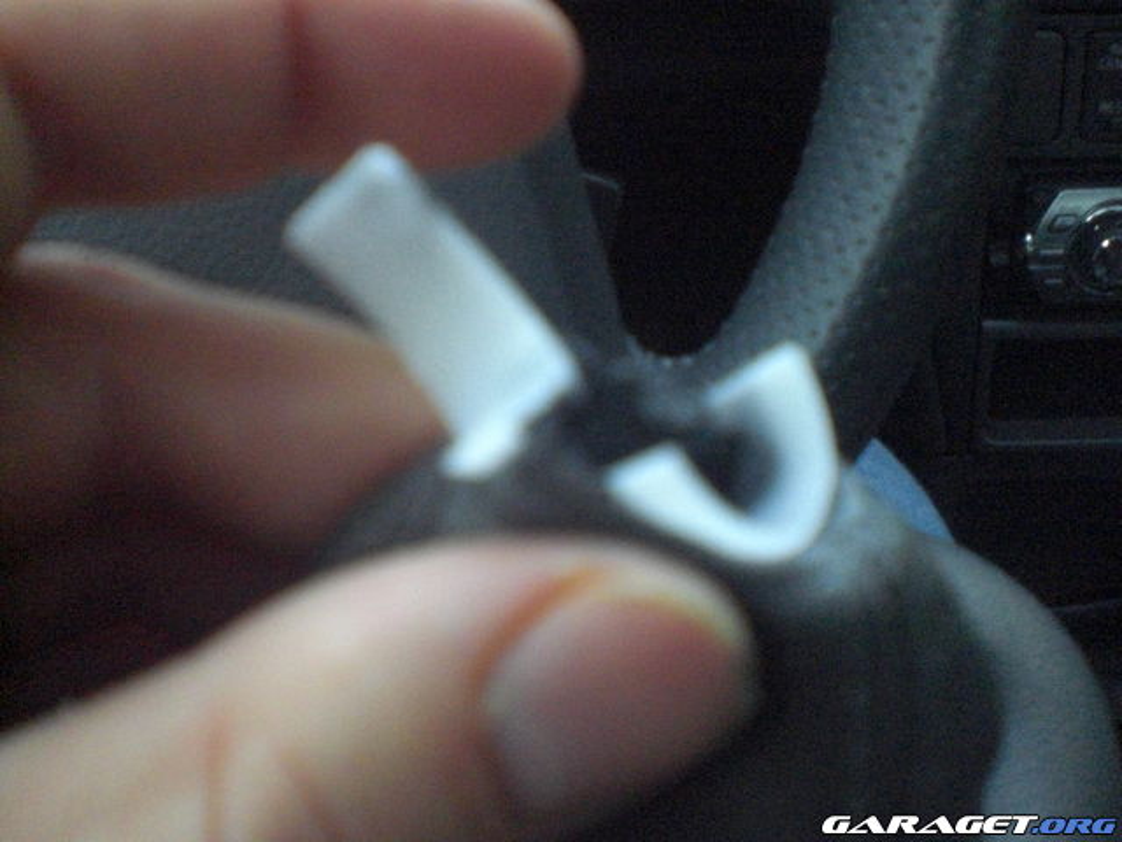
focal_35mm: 38
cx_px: 561
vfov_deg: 37.7
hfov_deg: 49.0
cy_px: 421
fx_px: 1232
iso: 800
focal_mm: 6.3
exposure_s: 1/100
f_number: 3.1
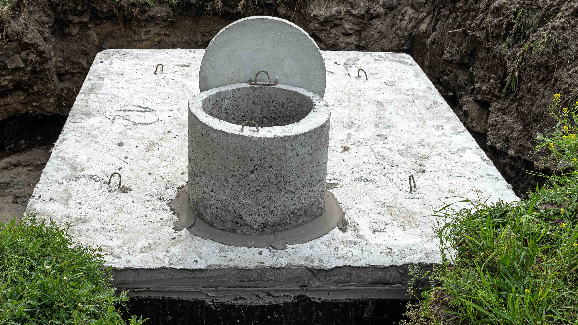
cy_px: 126
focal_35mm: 53
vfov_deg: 22.6
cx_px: 249
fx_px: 812
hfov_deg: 39.1
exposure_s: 1/200
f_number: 8
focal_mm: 35
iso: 100
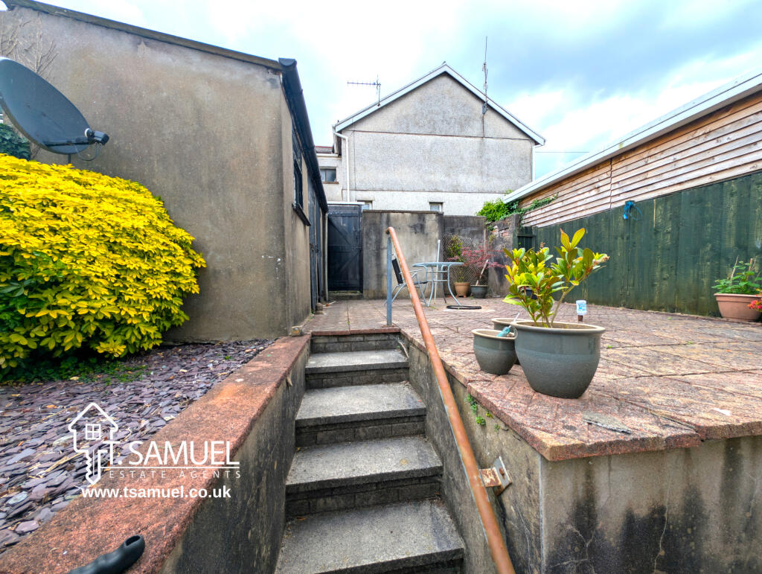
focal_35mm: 12
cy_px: 287
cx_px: 381
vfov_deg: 94.6
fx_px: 265
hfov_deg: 110.5
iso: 39
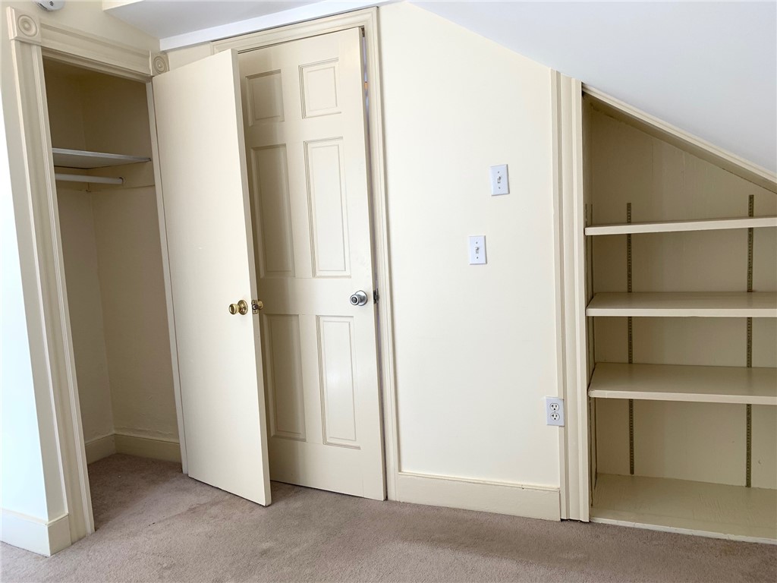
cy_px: 292
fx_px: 584
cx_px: 388
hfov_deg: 67.3
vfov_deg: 53.1
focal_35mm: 26
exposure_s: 1/60
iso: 64
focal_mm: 4.25
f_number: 1.8
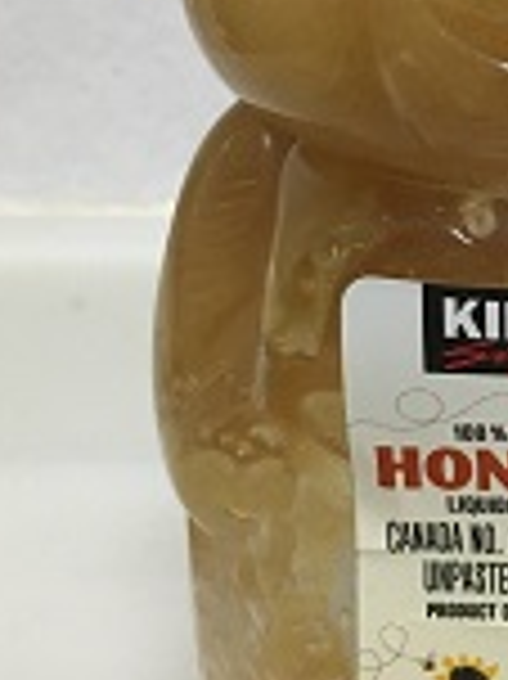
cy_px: 239
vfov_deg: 23.8
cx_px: 616
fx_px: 1607
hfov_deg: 17.1
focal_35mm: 82
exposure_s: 1/30
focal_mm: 4.15
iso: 125
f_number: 2.2
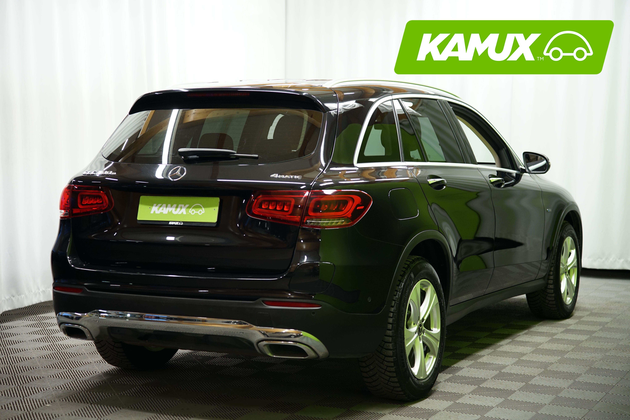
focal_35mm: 65
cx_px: 315
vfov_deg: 20.9
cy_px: 210
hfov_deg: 31.0
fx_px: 1137
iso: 500
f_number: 2.8
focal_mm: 65
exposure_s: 1/30
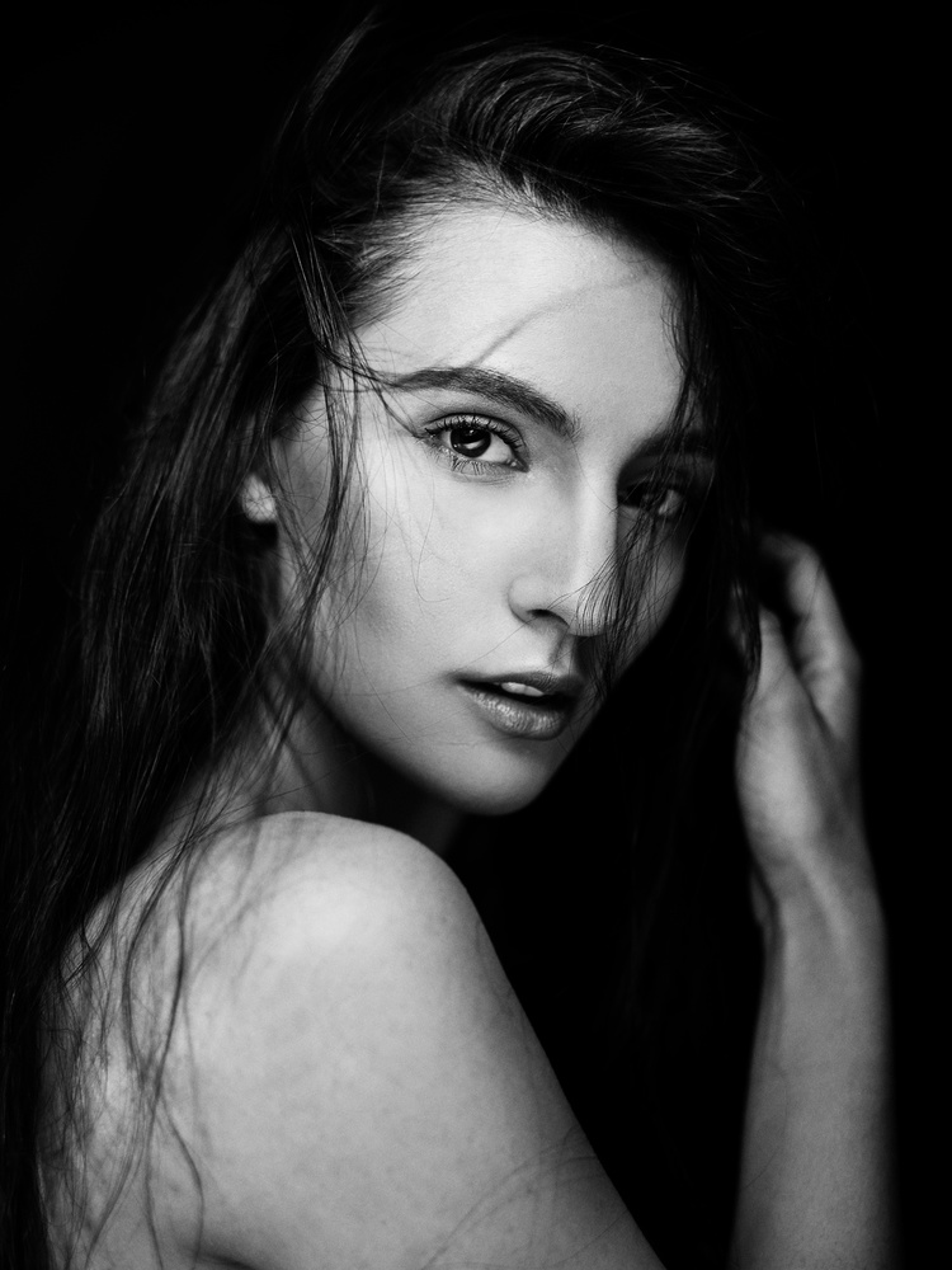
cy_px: 635
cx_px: 476
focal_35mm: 43
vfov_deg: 43.9
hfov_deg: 33.6
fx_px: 1577
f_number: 2.8
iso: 100
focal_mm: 55
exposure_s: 1/125
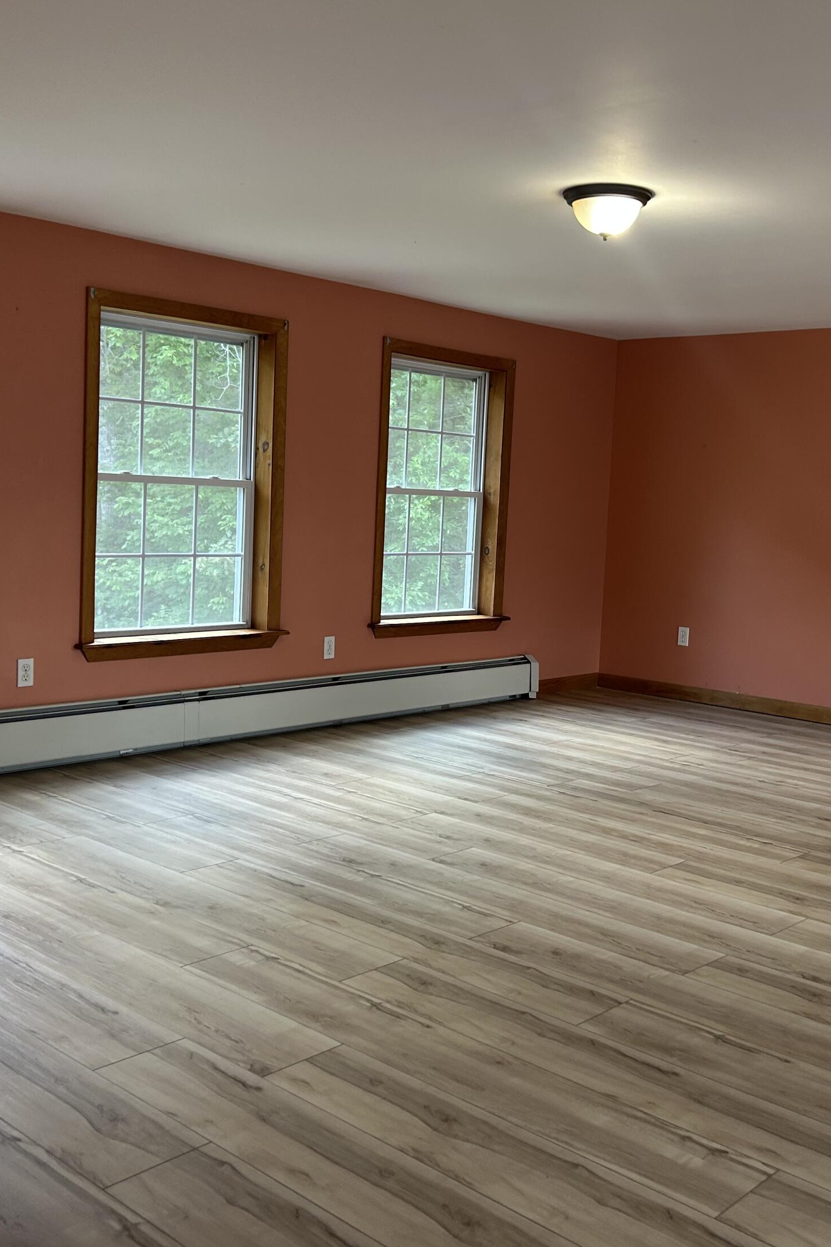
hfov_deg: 35.9
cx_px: 482
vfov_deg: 51.9
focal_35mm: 37
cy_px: 614
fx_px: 1281
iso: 80
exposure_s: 1/60
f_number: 1.5
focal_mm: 5.7
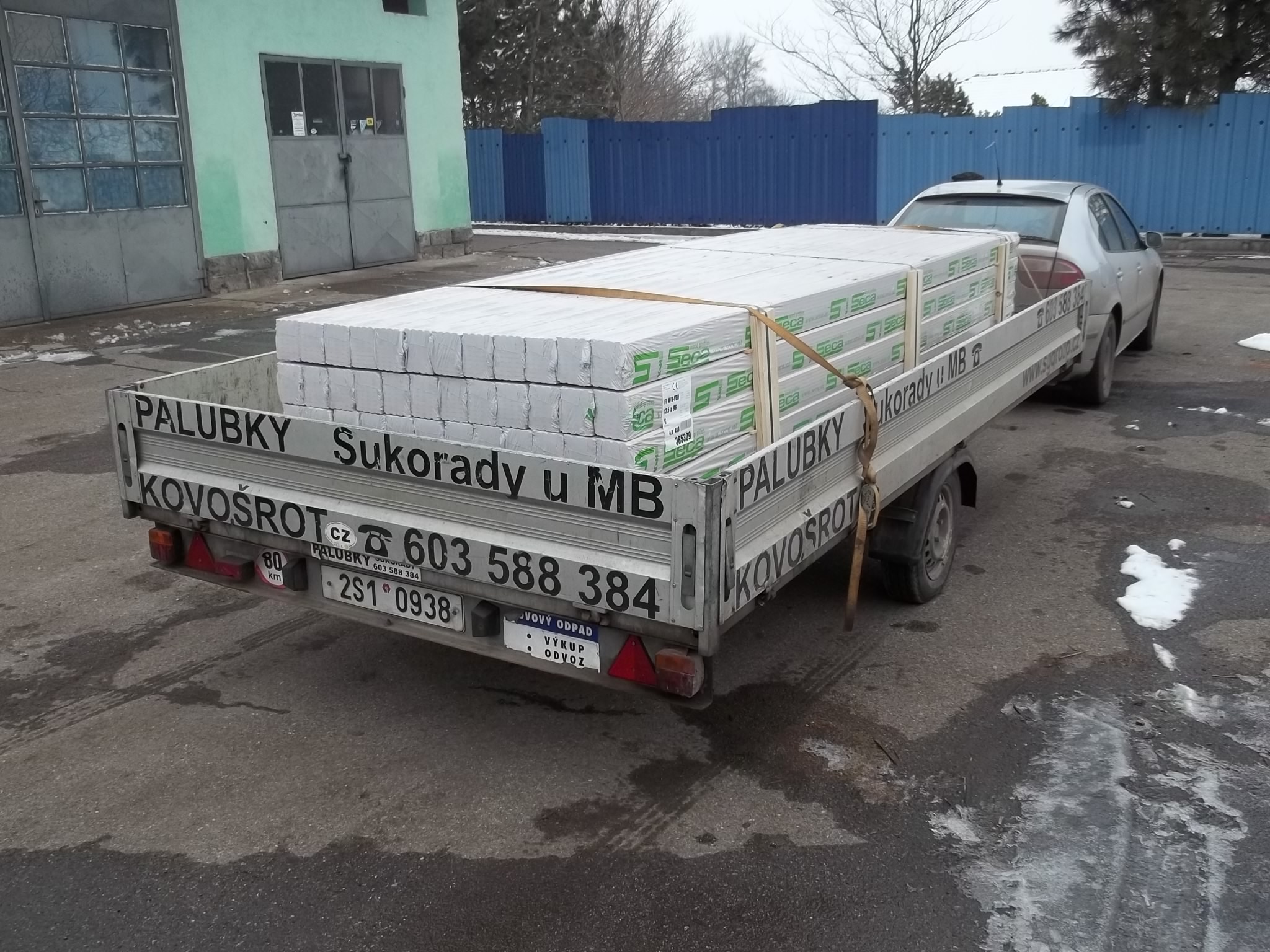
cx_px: 635
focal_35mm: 33
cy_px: 476
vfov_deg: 42.9
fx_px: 1211
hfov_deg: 55.4
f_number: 3.3
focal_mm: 5.9
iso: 64
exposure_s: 1/100
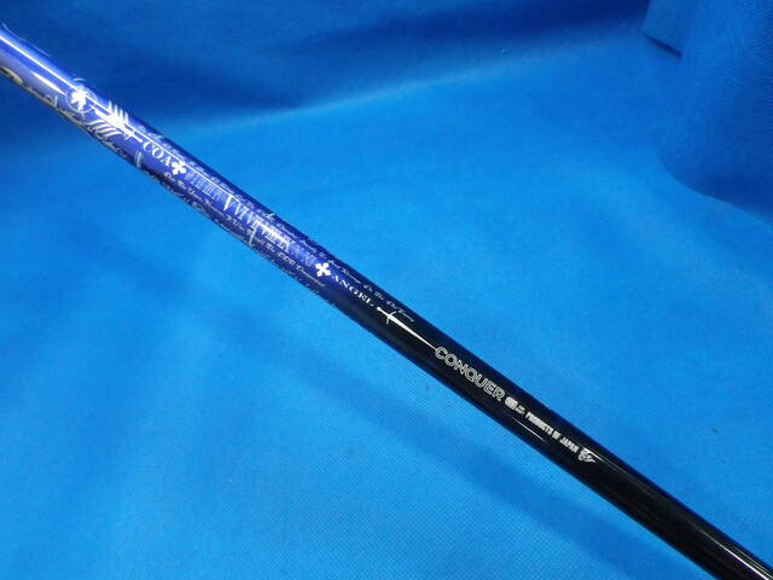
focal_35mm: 25
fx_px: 558
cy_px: 290
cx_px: 386
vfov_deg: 54.9
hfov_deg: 69.4
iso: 400
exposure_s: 1/40
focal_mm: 4.5
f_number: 3.5
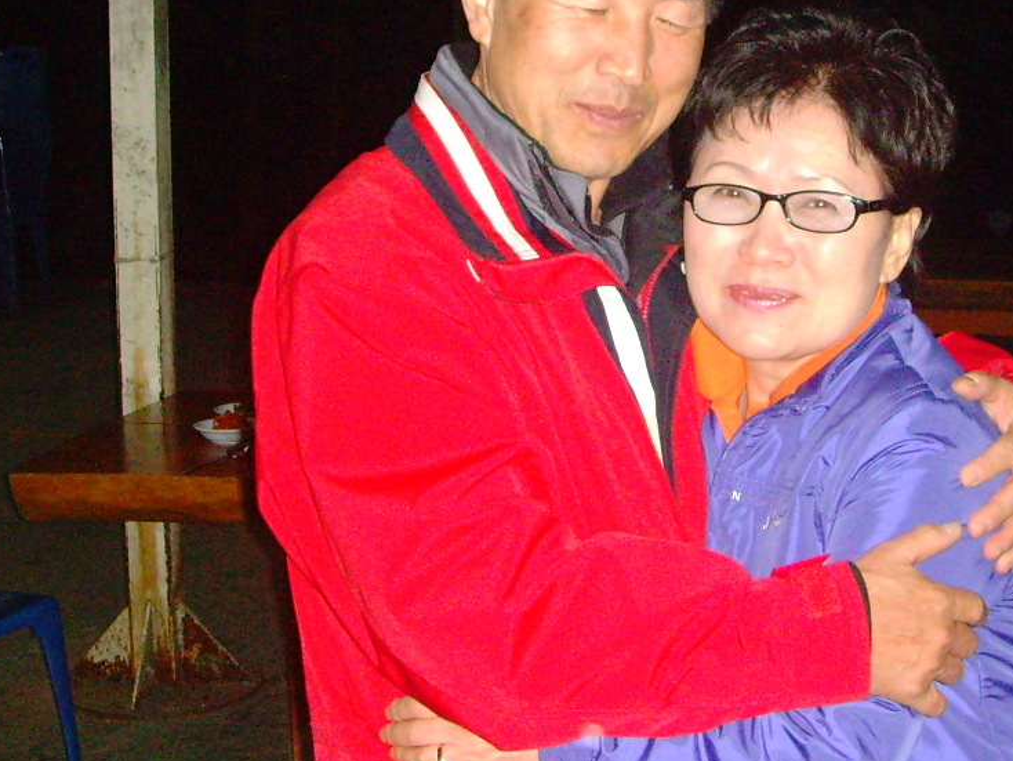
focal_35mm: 85
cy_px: 250
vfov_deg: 17.3
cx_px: 691
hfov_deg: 22.9
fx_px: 2488
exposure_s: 1/45
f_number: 3.5
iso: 400
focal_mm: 6.6
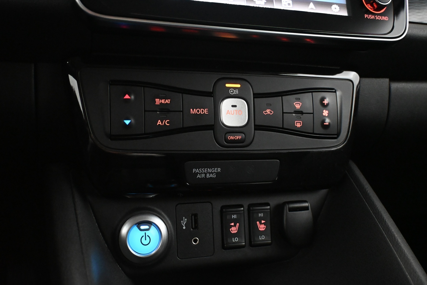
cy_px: 142
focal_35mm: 37
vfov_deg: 36.2
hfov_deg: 52.2
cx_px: 214
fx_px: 436
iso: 8000
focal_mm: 24.5
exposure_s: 1/40
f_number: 4.2
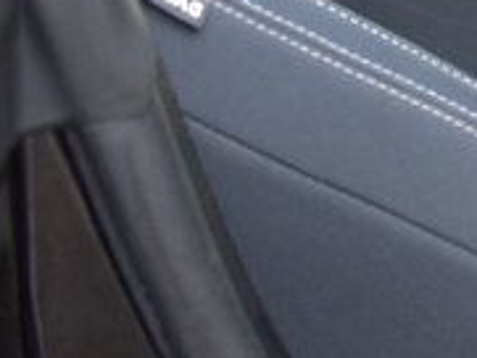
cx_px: 1344
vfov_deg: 9.0
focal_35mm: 163
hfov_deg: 9.8
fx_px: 2248
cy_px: -108
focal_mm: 20
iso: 400
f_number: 6.3
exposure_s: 1/20
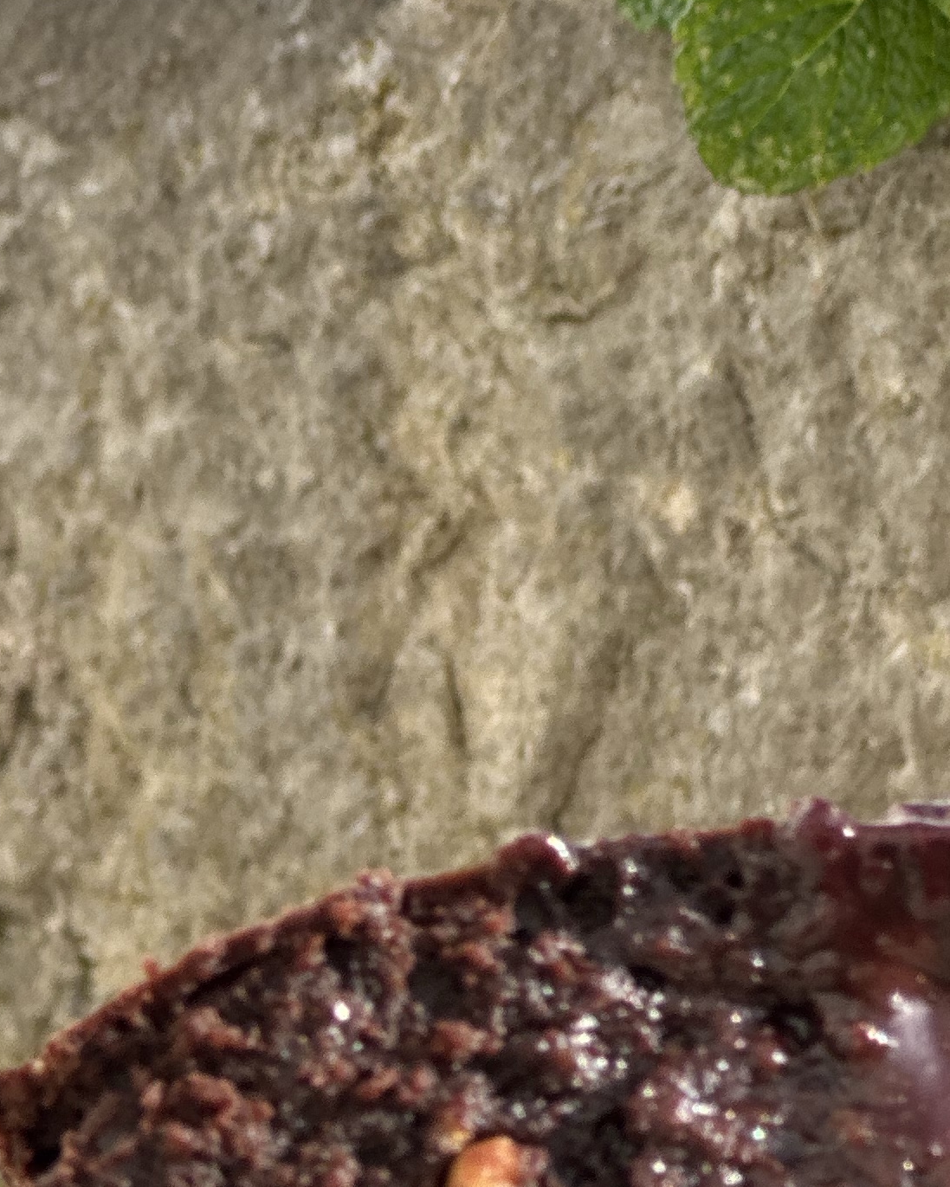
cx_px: 617
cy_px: 1184
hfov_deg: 7.0
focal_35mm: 221
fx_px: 7766
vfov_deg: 8.7
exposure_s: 1/181
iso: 32
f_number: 2.8
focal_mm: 9
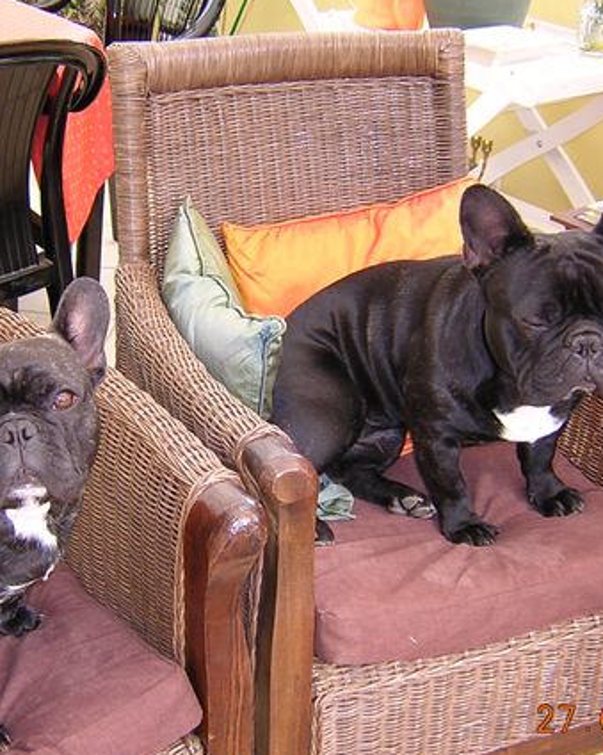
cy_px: 381
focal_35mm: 53
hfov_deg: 28.6
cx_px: 254
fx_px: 1183
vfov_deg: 35.4
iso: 100
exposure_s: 1/30
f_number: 2.6
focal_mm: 4.7
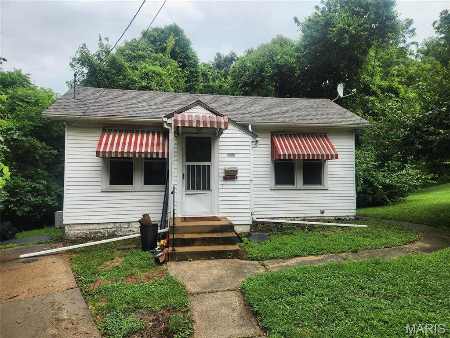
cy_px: 169
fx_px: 299
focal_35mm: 23
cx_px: 225
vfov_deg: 58.9
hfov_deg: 73.9
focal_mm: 5.4
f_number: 1.8
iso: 20
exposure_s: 1/493
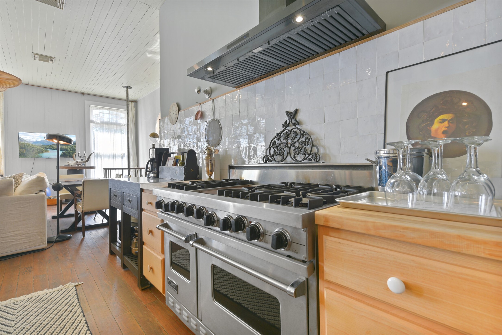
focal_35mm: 17
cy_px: 168
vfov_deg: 70.5
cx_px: 251
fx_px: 237
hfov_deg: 93.3
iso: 100
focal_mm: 17
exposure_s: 1/3
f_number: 8
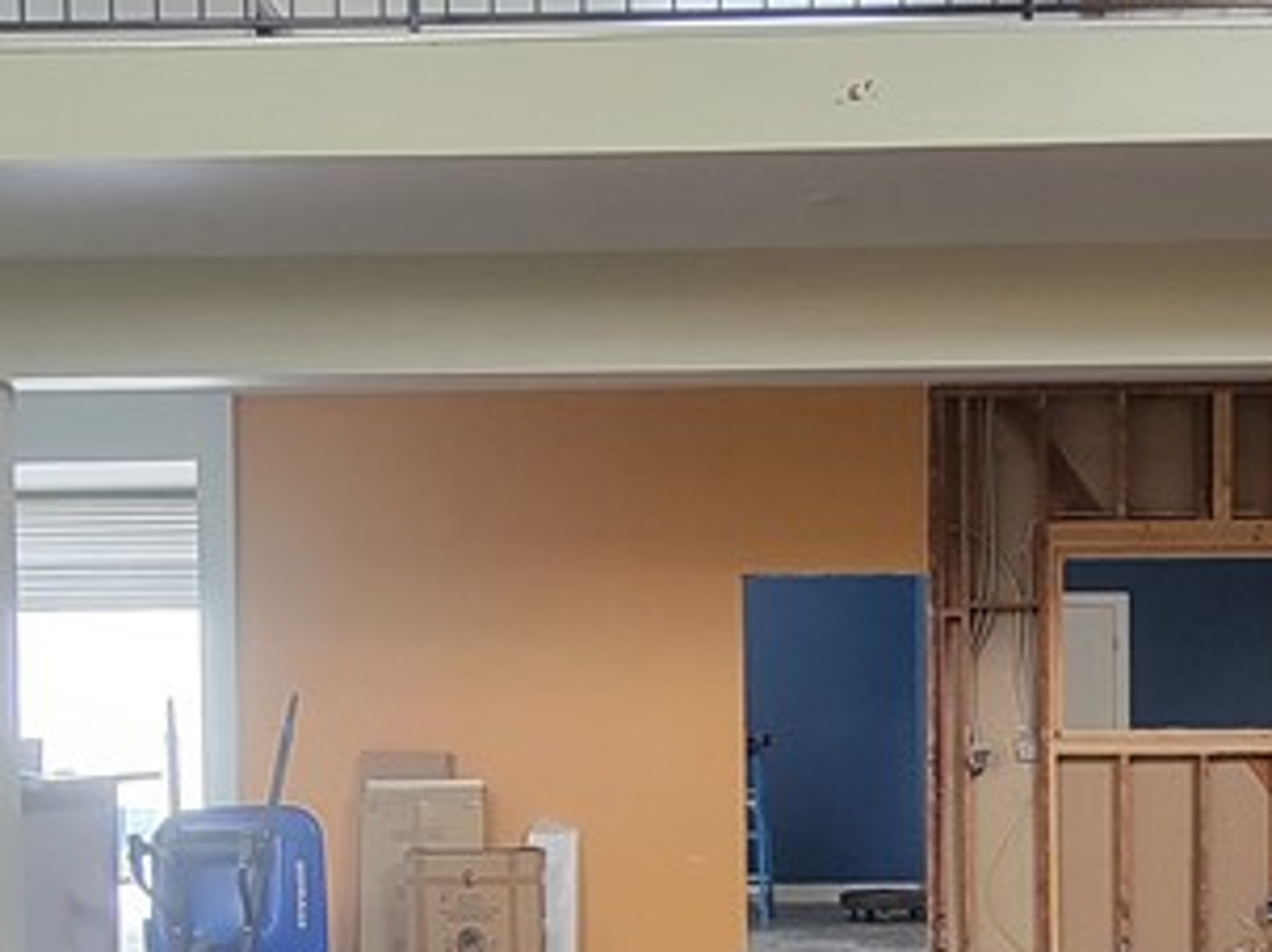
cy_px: 784
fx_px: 1616
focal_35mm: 44
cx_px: 730
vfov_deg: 31.8
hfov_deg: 42.8
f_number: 2.2
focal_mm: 2.2
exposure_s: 1/60
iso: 320
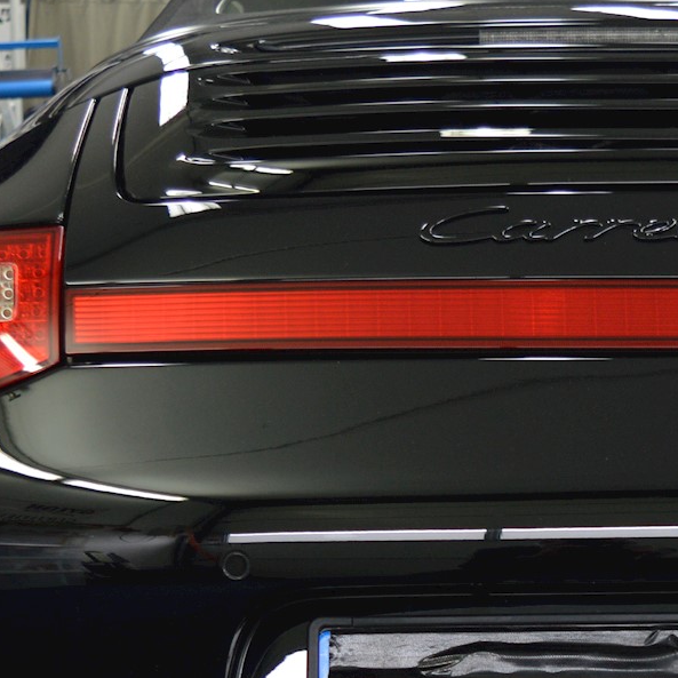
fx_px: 2194
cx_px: 652
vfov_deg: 17.4
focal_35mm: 99
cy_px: 543
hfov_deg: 17.2
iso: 400
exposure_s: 1/40
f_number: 4
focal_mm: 24
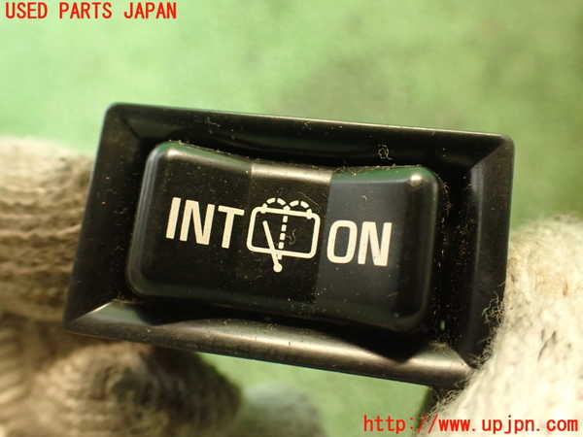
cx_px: 292
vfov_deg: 44.2
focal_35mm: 32
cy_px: 218
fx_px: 539
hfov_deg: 56.8
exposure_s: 1/30
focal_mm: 5.79
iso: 640
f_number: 2.4
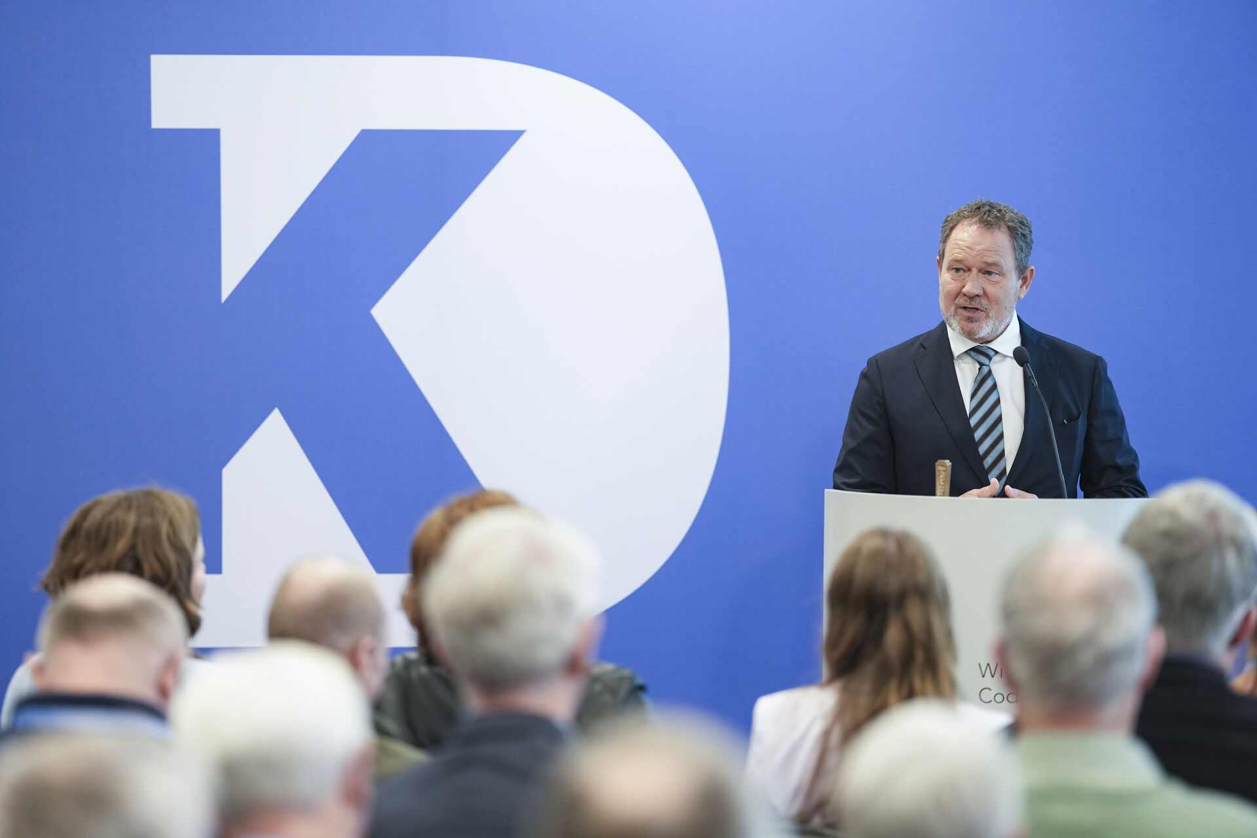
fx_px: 4713
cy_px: 419
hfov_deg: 15.2
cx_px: 628
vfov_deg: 10.2
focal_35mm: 135
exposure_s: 1/200
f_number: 1.8
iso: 1000
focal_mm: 135
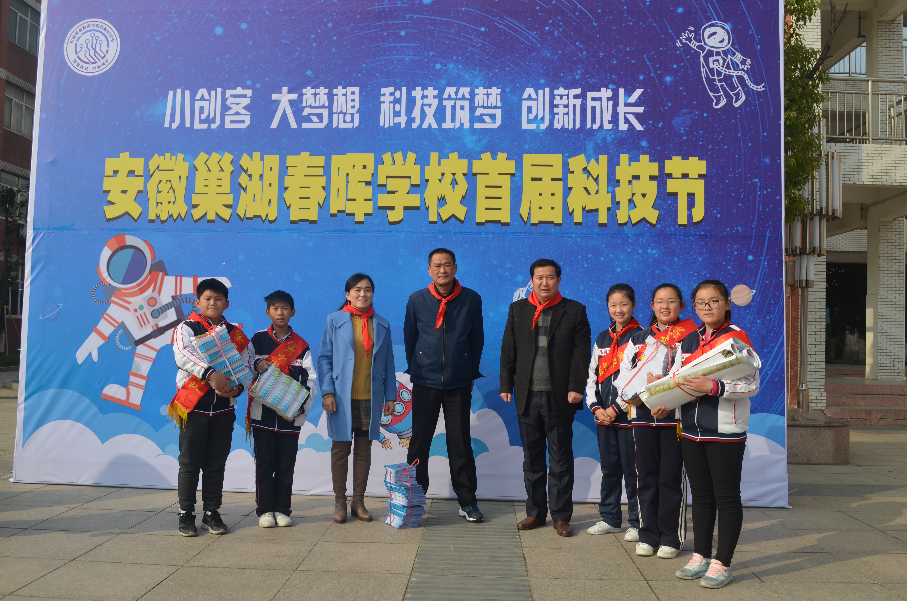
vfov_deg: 39.8
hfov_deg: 57.3
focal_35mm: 33
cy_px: 300
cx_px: 454
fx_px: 830
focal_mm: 22
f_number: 8
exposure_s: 1/500
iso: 200
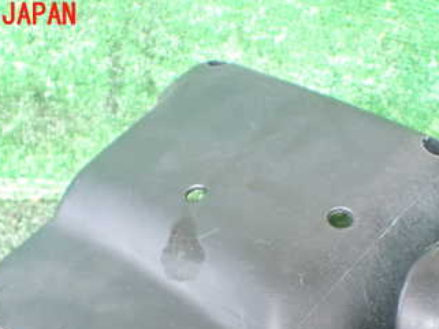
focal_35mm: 56
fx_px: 710
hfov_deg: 34.3
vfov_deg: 25.2
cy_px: 306
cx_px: 238
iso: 800
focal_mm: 5.4
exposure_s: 1/60
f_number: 2.3
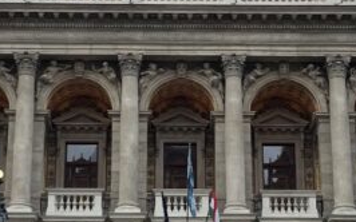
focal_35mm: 106
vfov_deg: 12.3
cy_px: 132
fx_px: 1028
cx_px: 171
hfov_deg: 19.6
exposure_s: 1/121
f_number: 1.6
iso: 50
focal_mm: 4.2
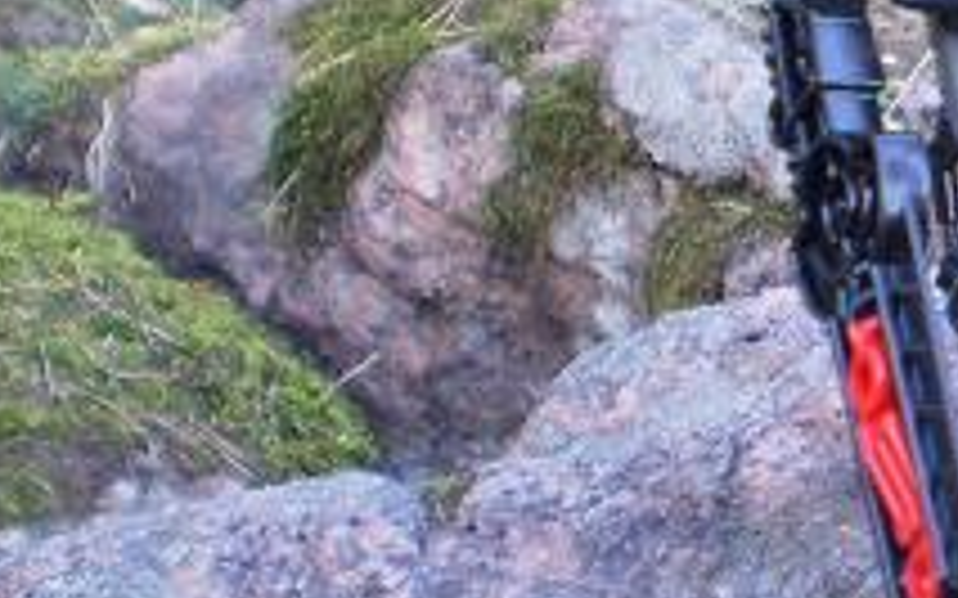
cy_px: 13
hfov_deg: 16.5
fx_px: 3054
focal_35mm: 117
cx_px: 1374
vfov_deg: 11.1
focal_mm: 6.3
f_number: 3.1
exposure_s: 1/30
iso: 125
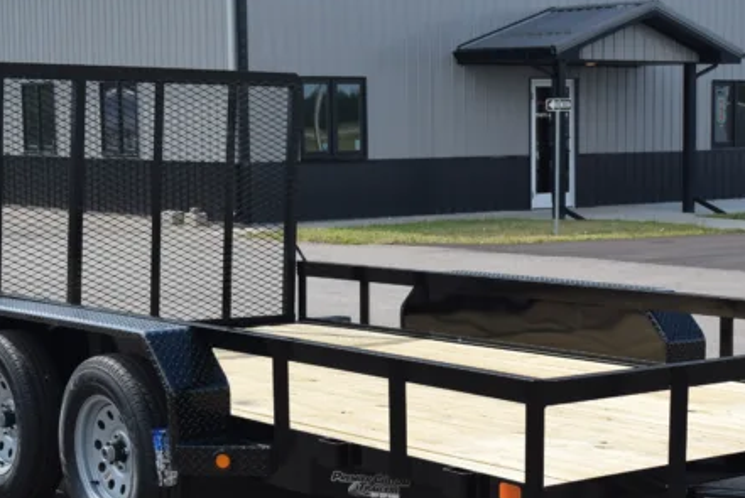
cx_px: 503
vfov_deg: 15.7
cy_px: 335
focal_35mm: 87
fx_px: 1802
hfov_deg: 23.2
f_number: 9
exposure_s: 1/320
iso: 200
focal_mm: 32
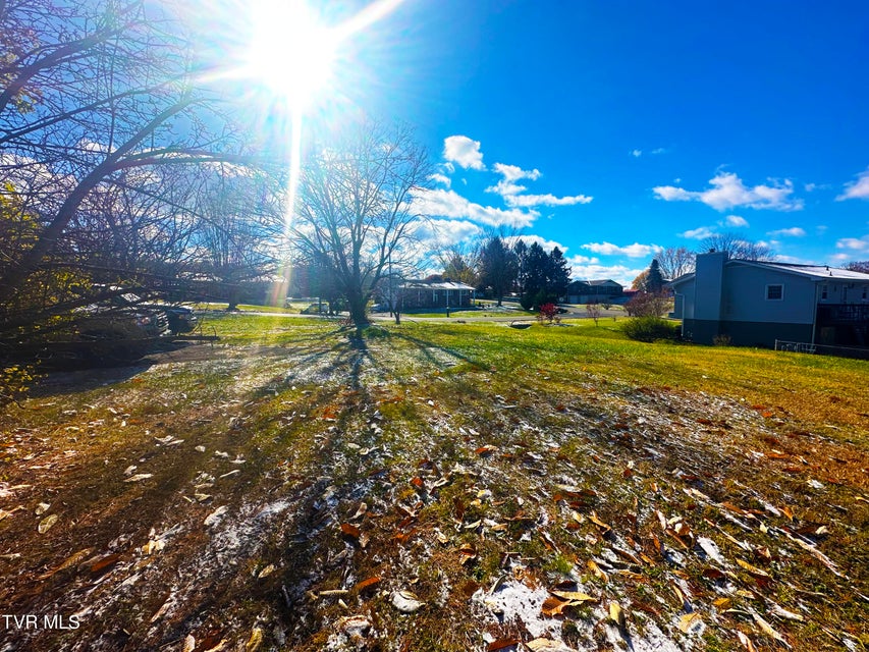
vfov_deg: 85.7
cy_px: 326
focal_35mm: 14
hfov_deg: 102.1
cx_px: 434
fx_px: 352
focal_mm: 2.22
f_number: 2.2
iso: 50
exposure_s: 1/3205
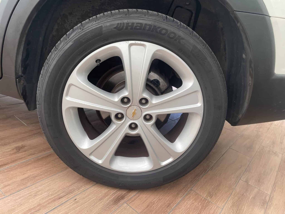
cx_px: 142
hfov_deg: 67.3
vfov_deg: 53.1
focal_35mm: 26
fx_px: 214
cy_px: 107
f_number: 1.6
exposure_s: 1/118
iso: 125
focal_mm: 4.2
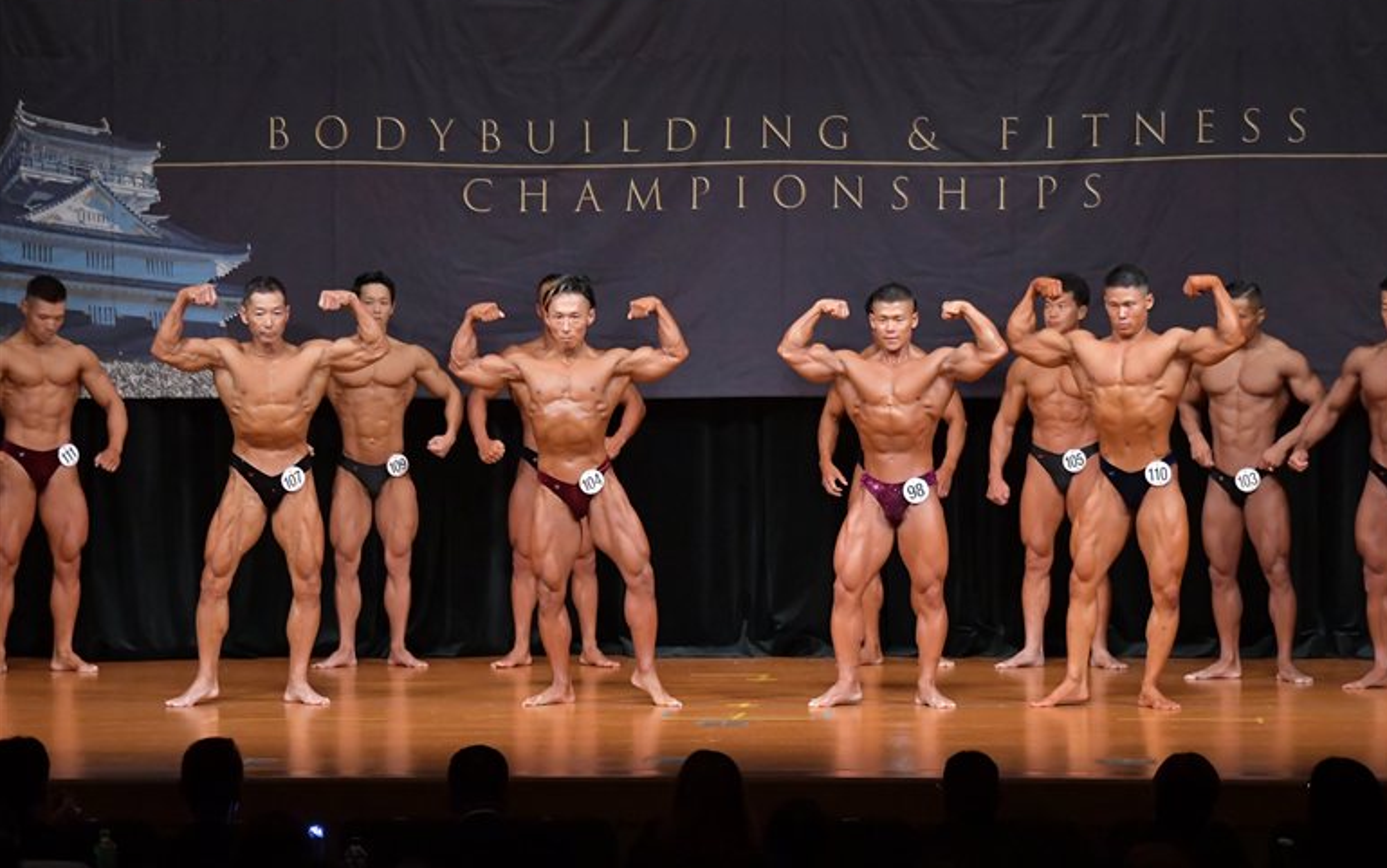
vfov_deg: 8.5
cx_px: 697
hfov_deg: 13.6
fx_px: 5823
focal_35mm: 154
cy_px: 439
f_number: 5.6
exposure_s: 1/400
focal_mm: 100
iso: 5000
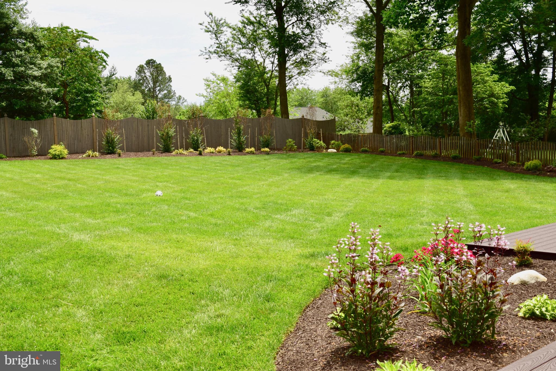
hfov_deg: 42.3
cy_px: 186
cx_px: 278
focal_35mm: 46
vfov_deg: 28.9
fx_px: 718
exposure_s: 1/160
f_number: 9
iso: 100
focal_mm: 31
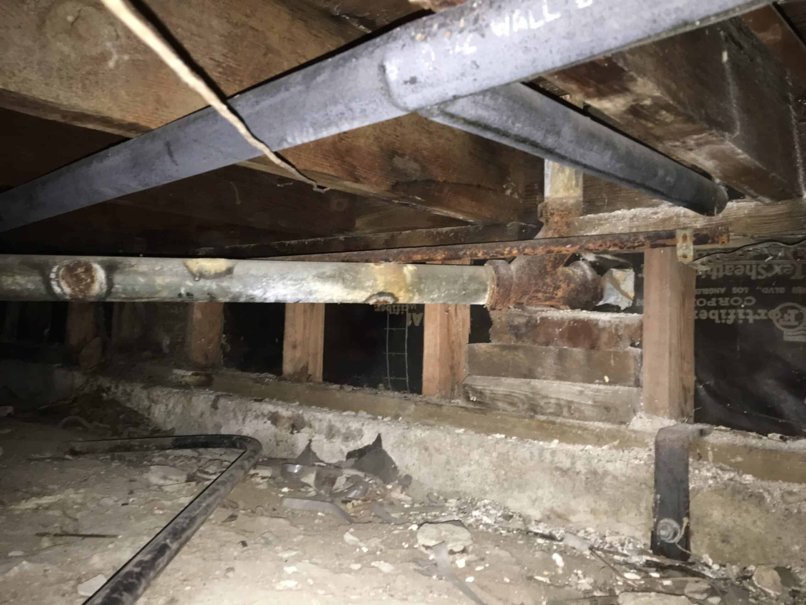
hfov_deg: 61.7
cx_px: 403
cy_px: 302
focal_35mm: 29
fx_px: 675
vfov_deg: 48.2
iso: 125
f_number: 2.2
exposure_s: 1/16
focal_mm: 4.15
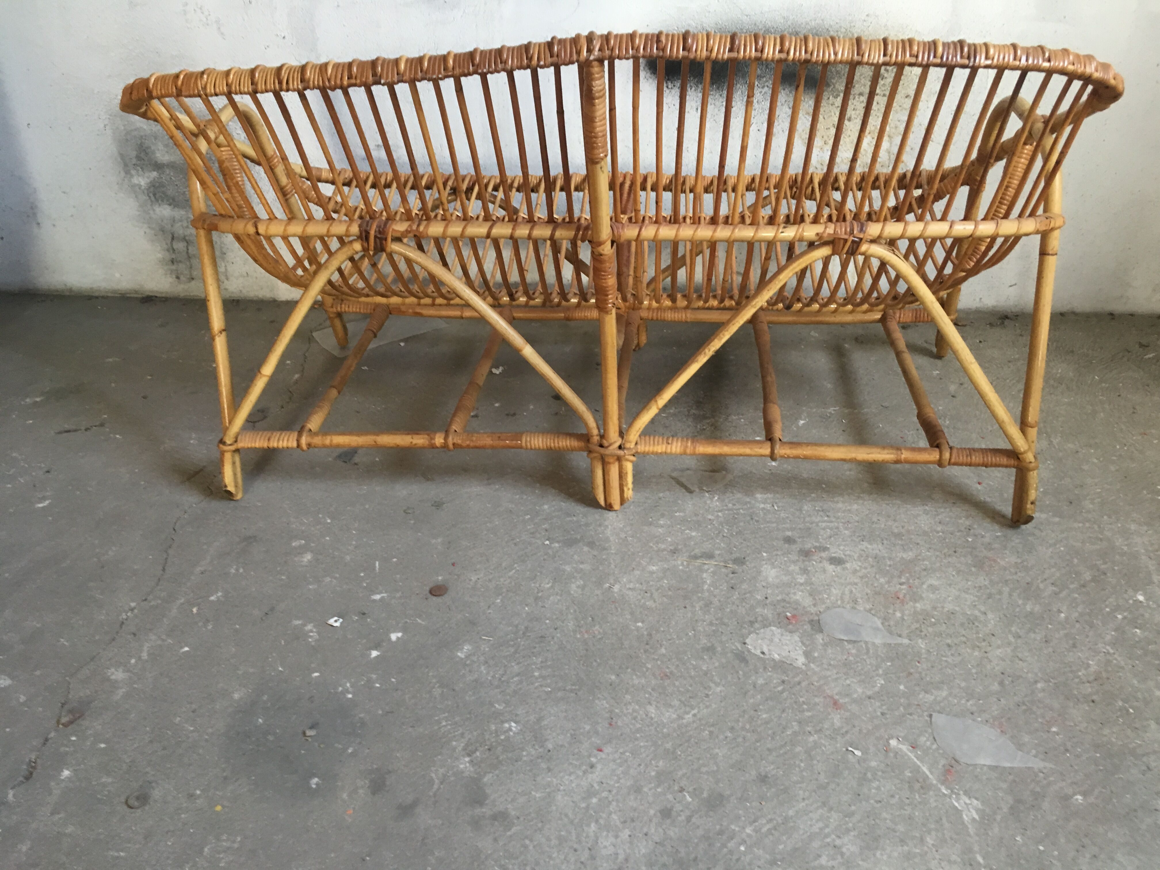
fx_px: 972
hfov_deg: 61.7
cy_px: 435
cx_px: 580
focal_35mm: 29
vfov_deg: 48.2
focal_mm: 4.15
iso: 125
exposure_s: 1/33
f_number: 2.2
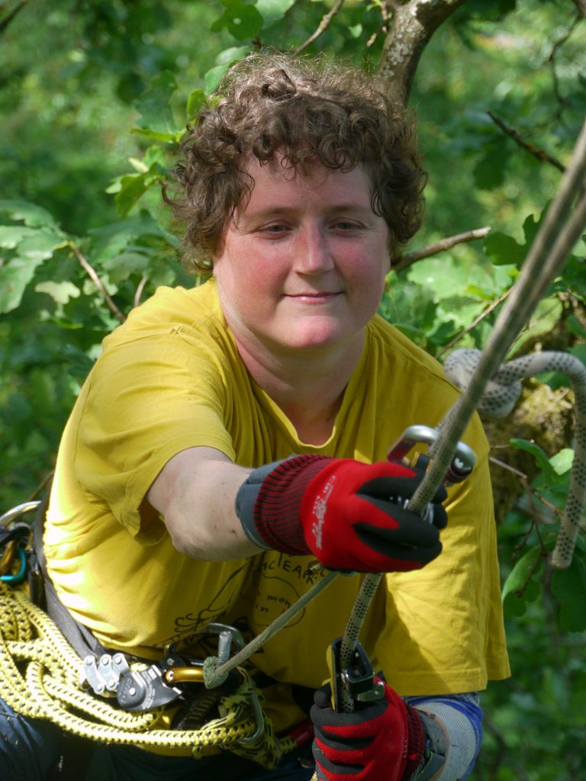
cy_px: 390
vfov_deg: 12.7
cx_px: 293
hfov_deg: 9.5
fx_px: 3521
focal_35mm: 156
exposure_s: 1/100
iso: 125
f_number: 5.8
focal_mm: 78
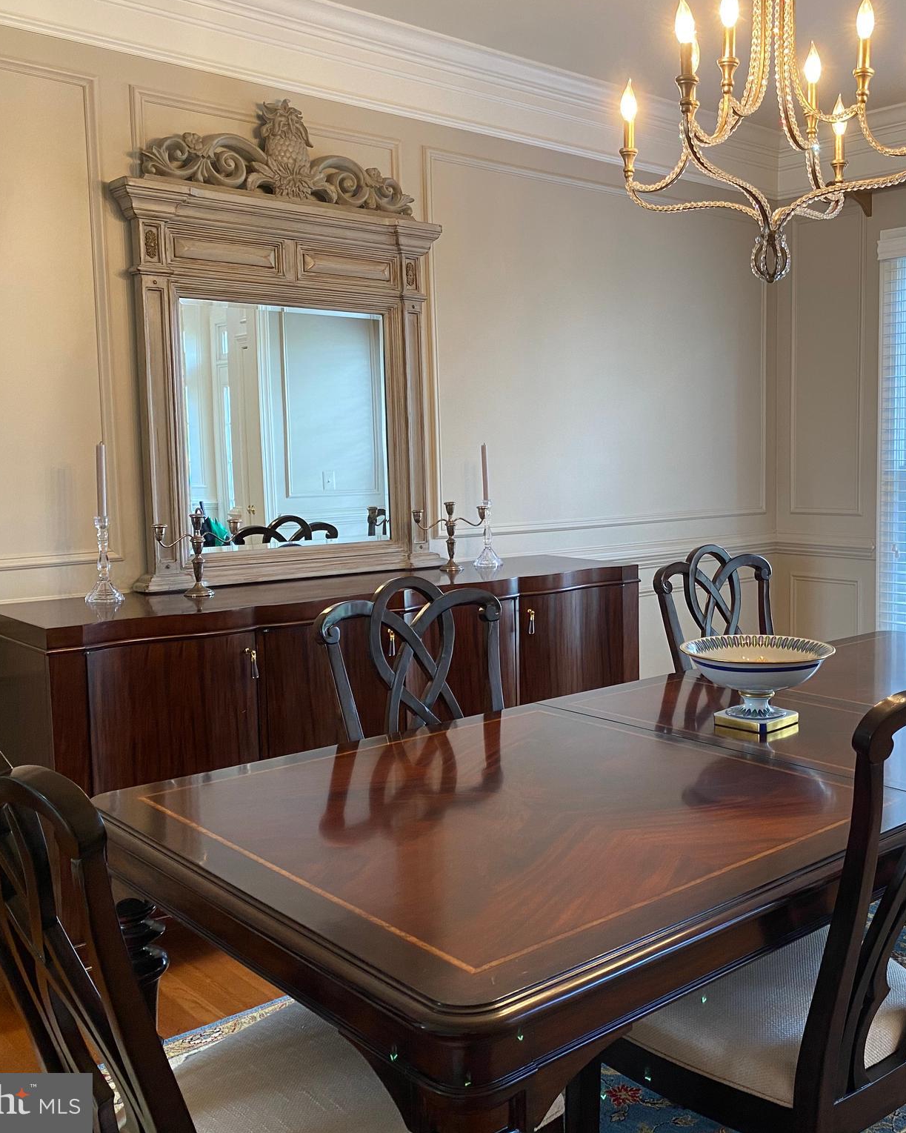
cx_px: 666
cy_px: 565
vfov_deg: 52.8
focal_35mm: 34
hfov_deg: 42.2
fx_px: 1140
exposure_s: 1/60
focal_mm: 4.25
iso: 80
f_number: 1.8
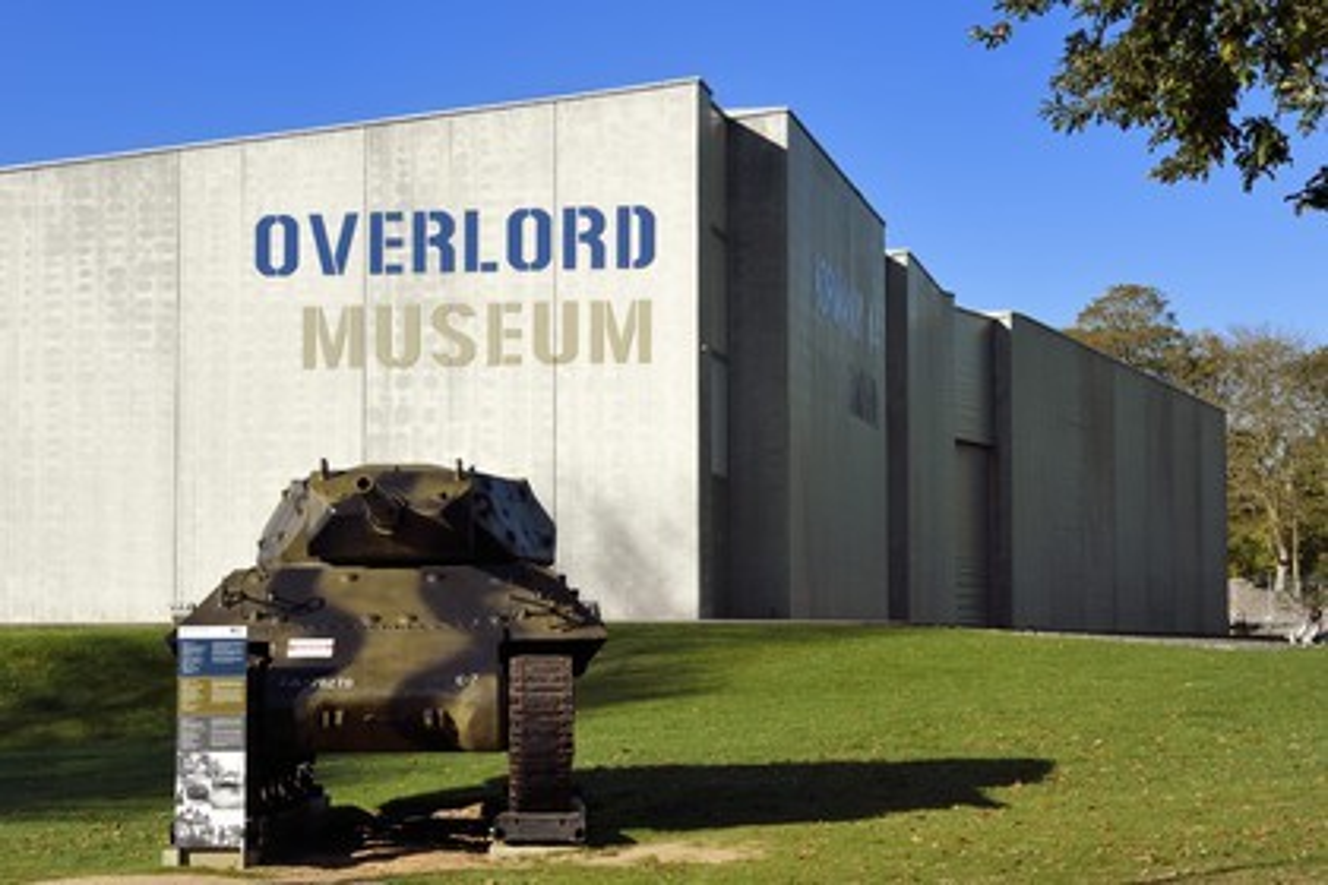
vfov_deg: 16.7
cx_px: 664
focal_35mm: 82
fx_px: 3025
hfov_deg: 24.8
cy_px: 442
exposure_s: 1/200
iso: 160
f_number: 16
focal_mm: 82
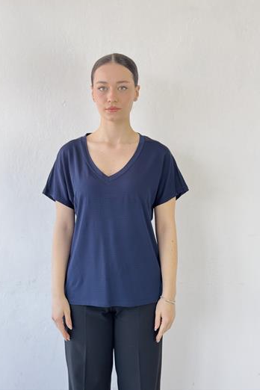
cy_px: 193
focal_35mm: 51
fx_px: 552
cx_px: 117
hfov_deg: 26.5
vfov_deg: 38.9
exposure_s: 1/100
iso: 125
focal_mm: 6.76
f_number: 1.78
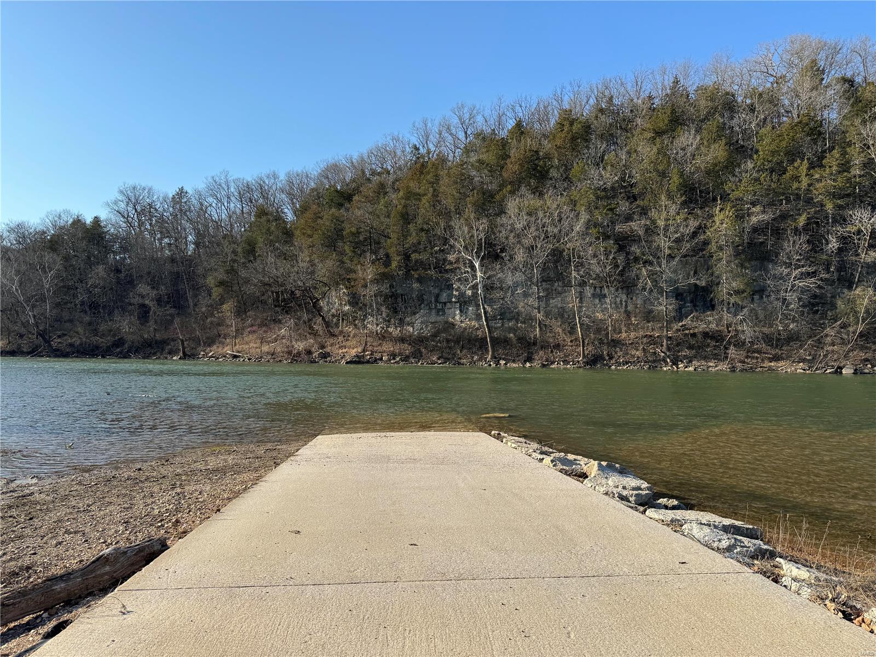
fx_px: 607
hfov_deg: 71.6
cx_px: 438
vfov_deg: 56.8
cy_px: 328
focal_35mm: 24
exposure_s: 1/3802
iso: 80
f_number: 1.78
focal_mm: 6.86
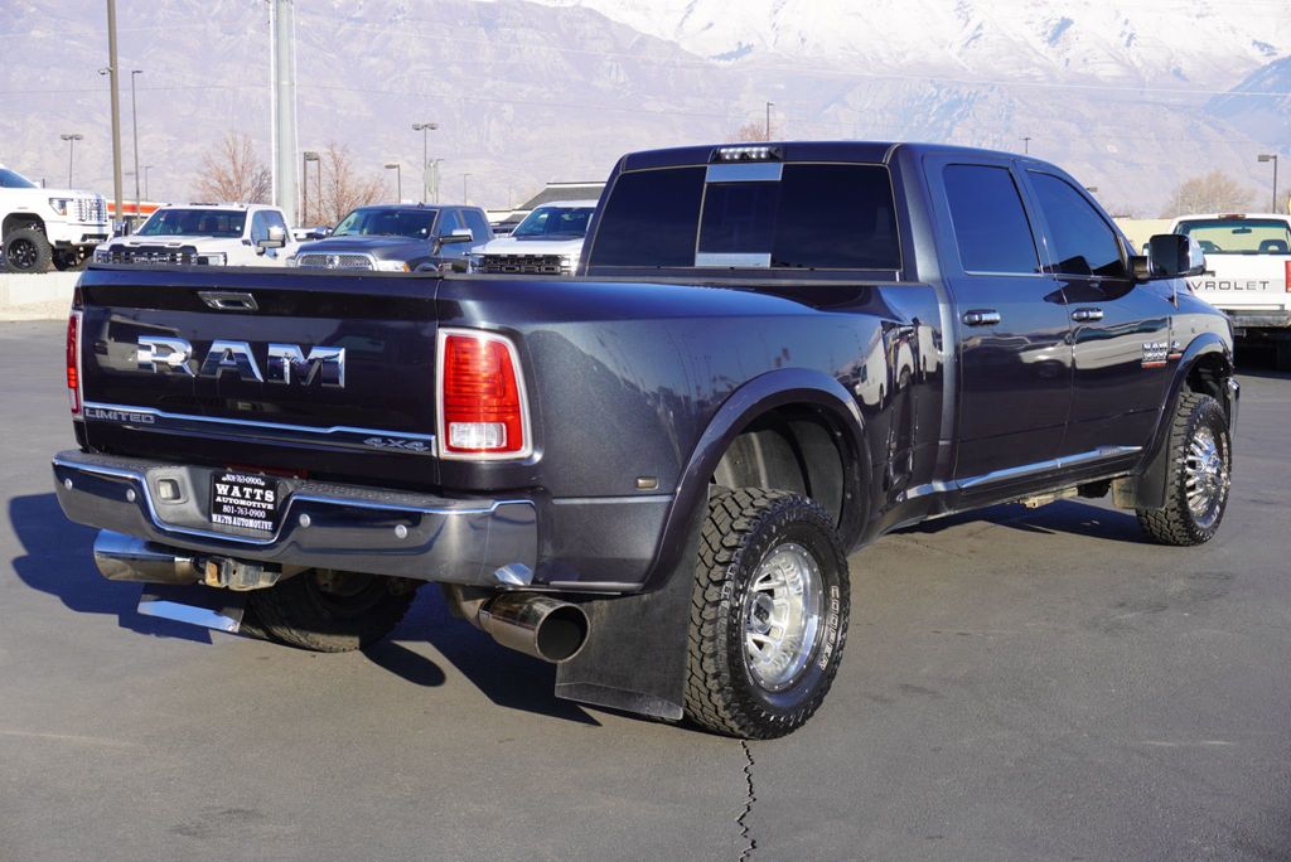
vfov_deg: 27.3
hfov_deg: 39.9
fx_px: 1776
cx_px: 646
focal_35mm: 50
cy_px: 431
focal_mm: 33
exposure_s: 1/100
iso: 100
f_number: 9
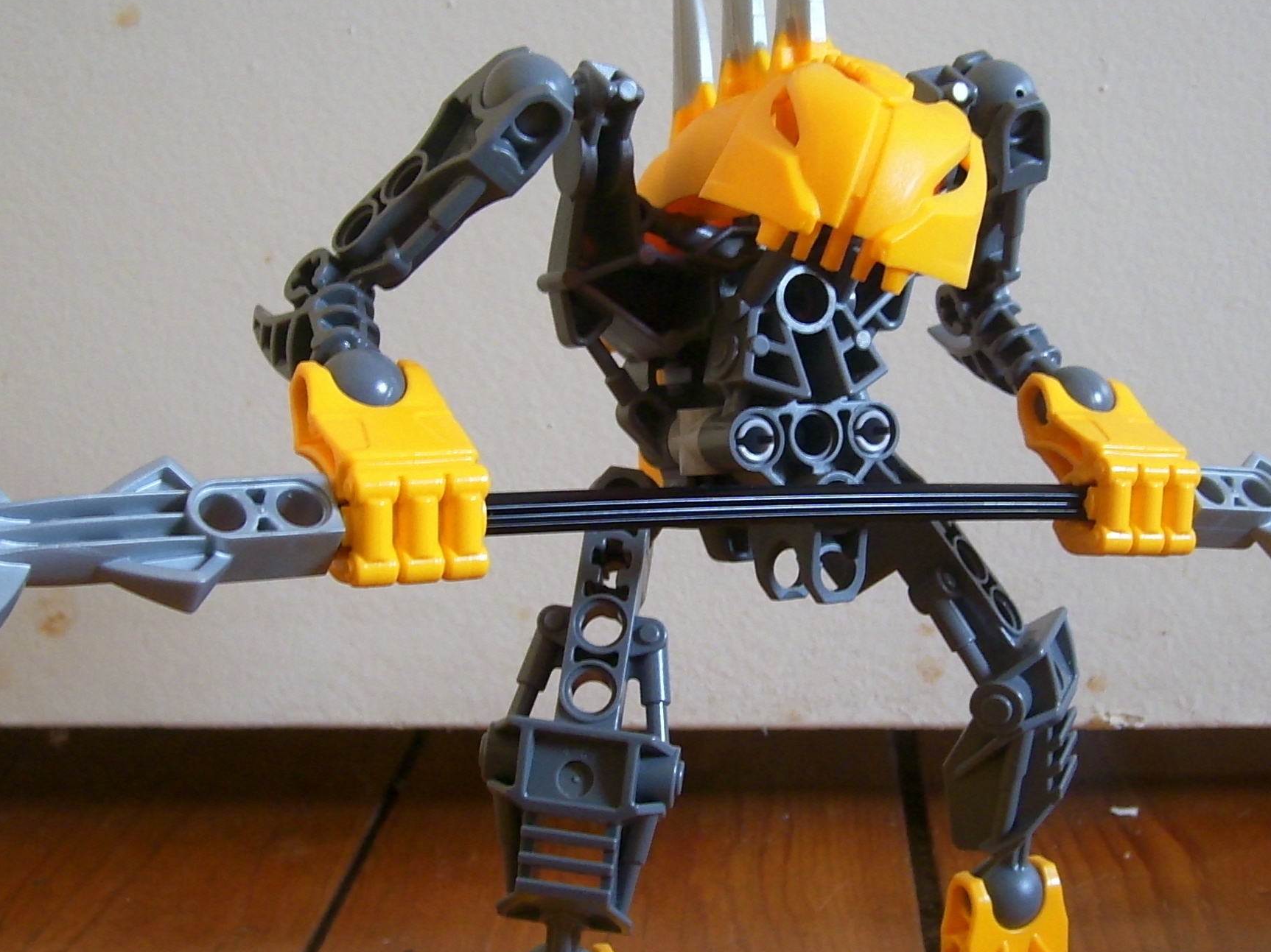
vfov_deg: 25.6
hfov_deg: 33.7
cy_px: 428
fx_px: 2092
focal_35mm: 57
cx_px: 741
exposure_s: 1/6
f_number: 2.8
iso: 50
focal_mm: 5.99
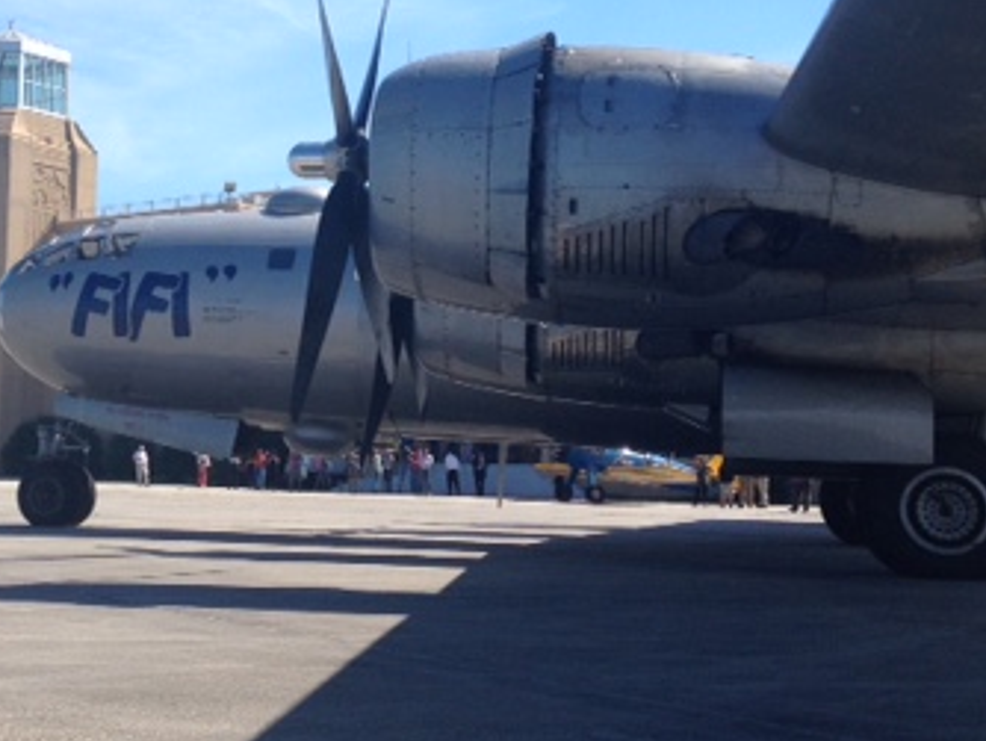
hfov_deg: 28.5
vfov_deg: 21.9
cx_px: 236
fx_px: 1910
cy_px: 251
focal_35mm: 67
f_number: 2.4
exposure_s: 1/1416
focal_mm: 4.28
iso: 50
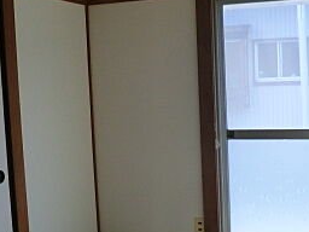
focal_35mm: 60
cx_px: 206
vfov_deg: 24.4
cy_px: 144
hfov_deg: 31.9
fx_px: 536
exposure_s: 1/200
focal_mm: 4.3
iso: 80
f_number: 3.2
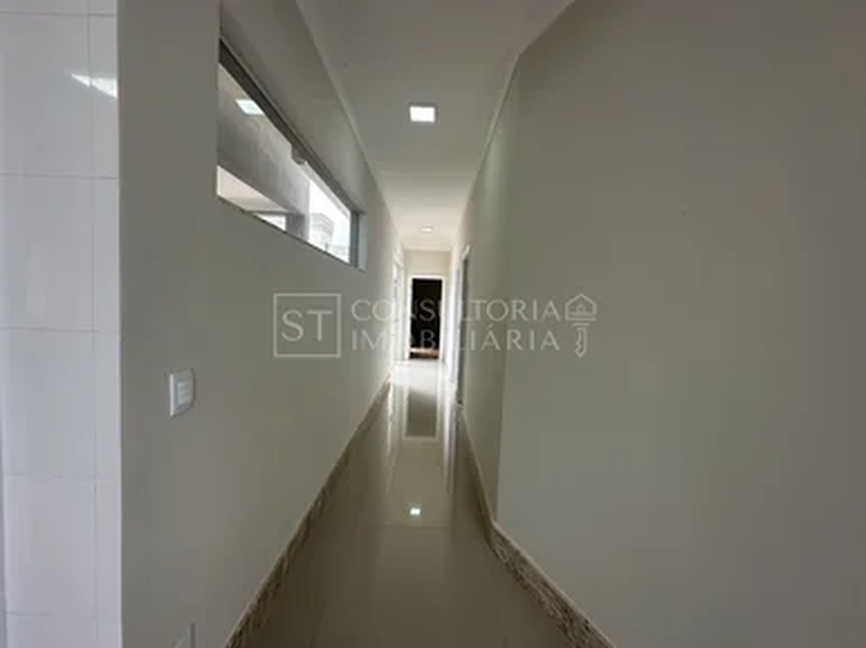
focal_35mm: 14
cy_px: 324
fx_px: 350
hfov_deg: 102.1
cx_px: 433
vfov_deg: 85.6
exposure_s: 1/140
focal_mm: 2.22
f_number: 2.2
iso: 40
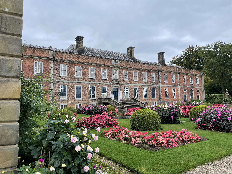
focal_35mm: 26
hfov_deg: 67.3
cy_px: 87
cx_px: 116
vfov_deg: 53.1
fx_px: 174
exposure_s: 1/1024
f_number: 1.6
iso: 32
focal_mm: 4.2
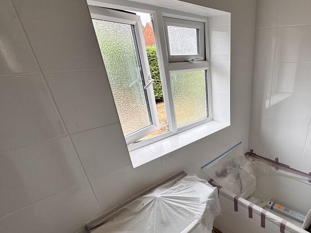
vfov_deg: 62.3
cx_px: 229
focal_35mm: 21
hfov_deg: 73.9
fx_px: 189
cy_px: 149
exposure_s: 1/99
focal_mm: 2.22
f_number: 2.2
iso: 50
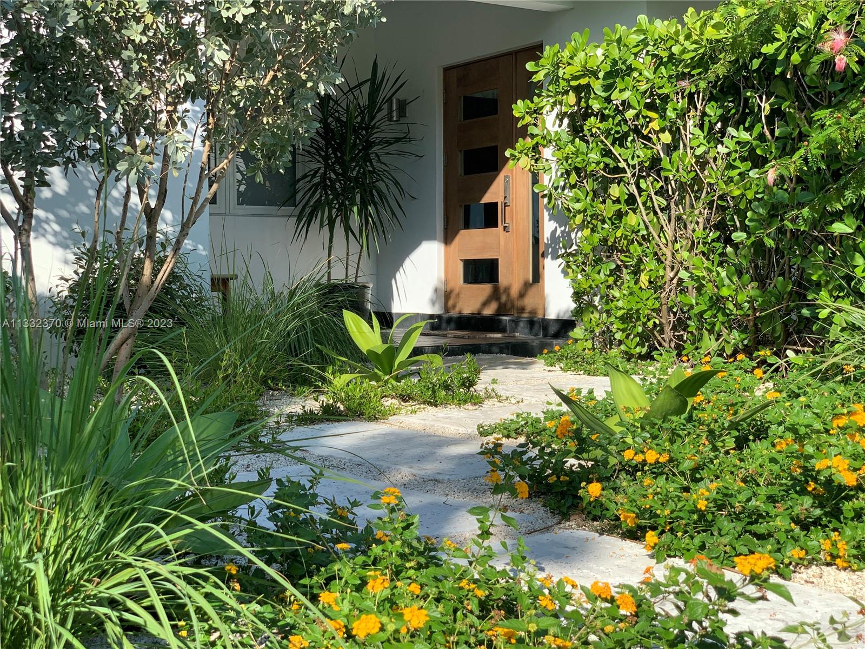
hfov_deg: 36.8
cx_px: 432
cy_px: 324
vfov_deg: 28.0
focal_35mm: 52
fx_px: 1299
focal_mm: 6
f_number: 2.4
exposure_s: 1/551
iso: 16
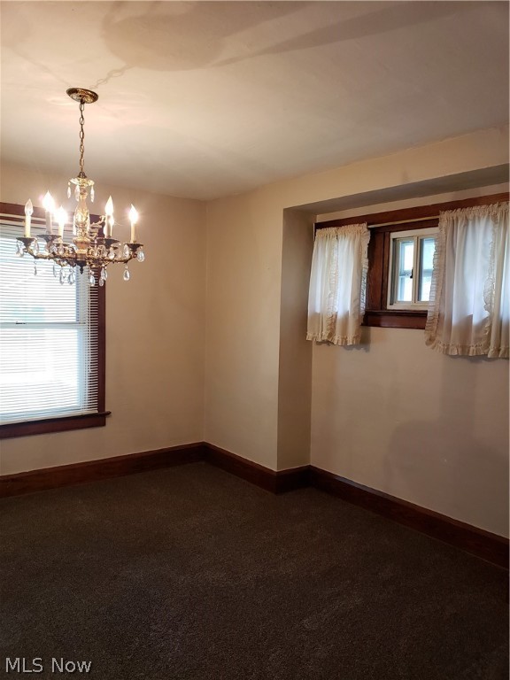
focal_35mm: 26
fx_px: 511
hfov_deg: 53.1
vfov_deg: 67.3
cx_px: 255
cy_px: 340
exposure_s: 1/60
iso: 320
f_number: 2.4
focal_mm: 4.3
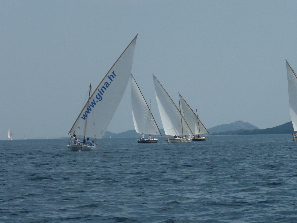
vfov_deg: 7.5
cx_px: 148
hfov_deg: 10.0
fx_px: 1699
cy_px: 112
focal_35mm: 198
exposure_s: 1/800
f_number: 5.6
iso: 80
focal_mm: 22.5
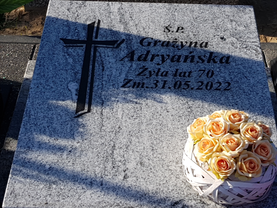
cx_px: 138
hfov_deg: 67.3
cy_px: 104
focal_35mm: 26
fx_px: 208
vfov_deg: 53.1
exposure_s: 1/1932
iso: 40
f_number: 1.7
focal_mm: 4.2
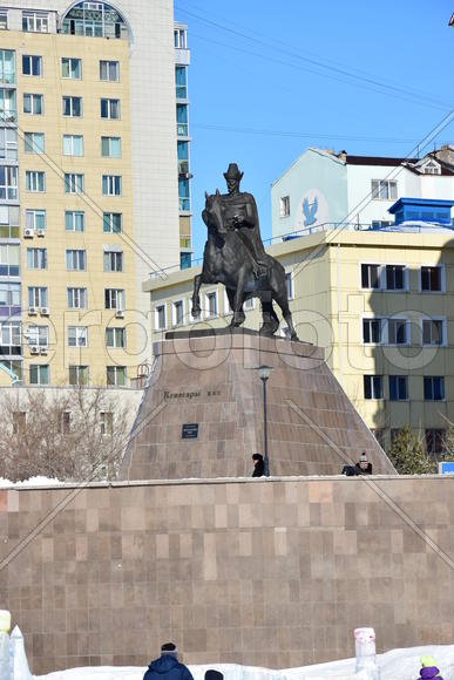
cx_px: 227
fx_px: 2977
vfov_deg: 13.0
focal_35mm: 158
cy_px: 340
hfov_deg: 8.7
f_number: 9
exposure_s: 1/320
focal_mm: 105
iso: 100
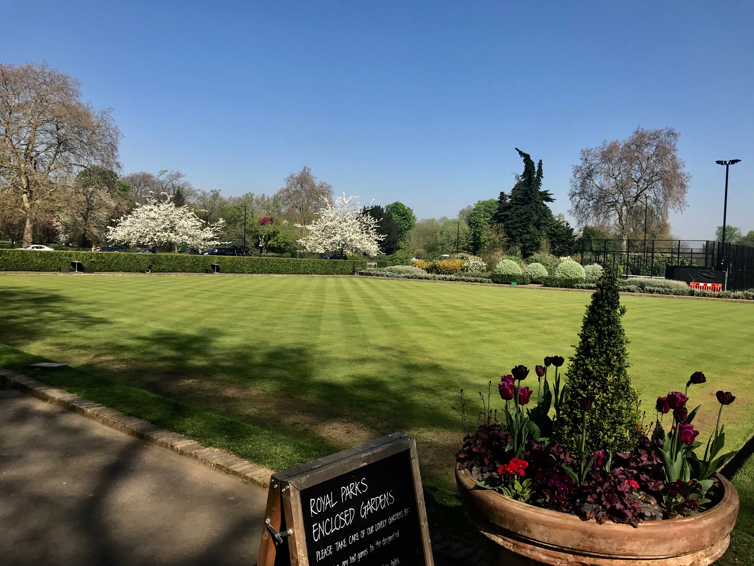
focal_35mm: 28
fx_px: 610
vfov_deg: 49.7
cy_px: 283
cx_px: 377
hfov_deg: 63.4
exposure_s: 1/1842
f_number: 1.8
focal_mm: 3.99
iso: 20
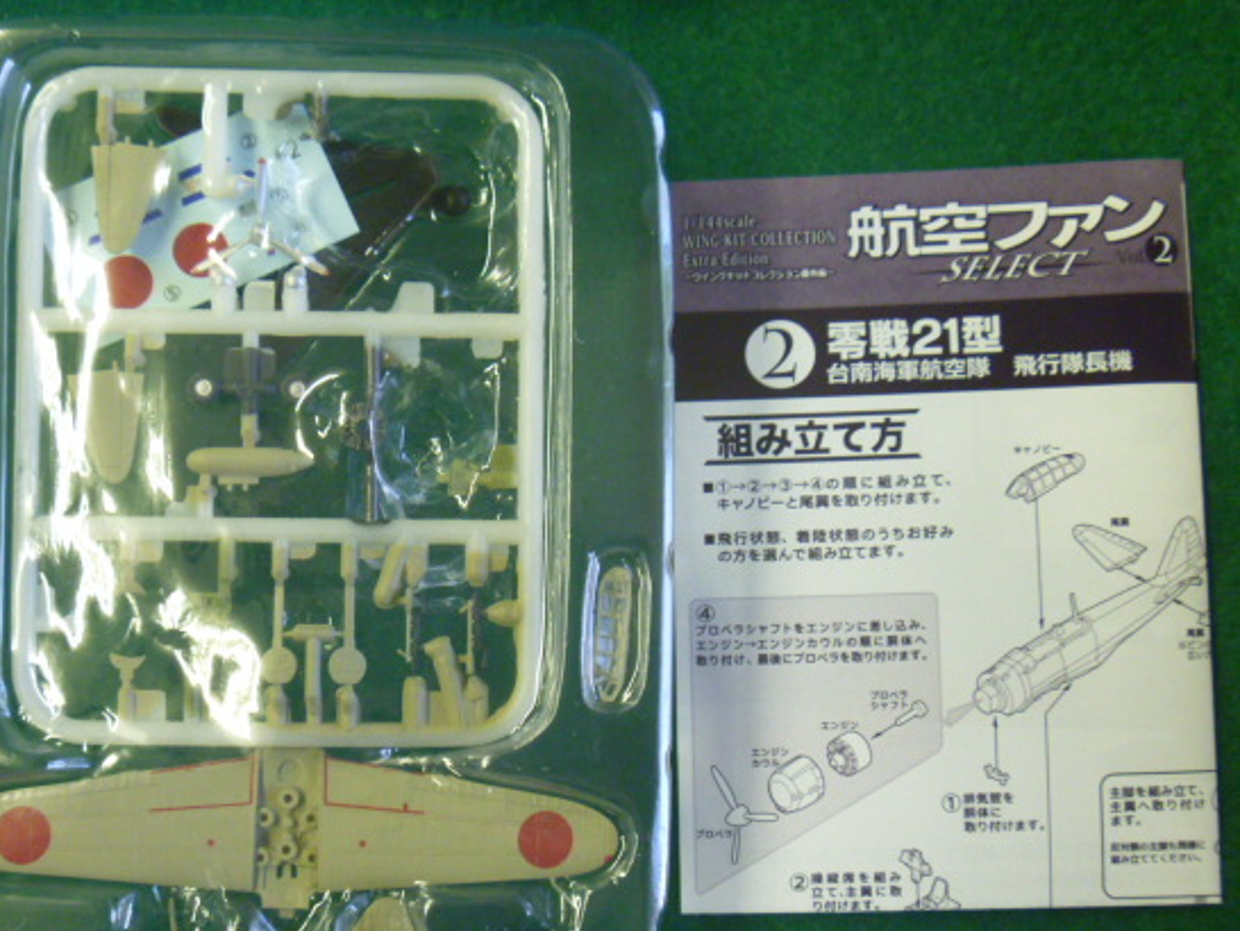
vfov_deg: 35.1
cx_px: 559
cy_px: 538
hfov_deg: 45.7
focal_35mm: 41
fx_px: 1469
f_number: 3.5
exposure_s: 1/30
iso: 400
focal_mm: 6.3
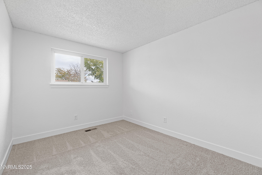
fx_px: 109
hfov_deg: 100.4
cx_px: 131
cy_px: 88
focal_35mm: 15
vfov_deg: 77.3
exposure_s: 1/2
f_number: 6.3
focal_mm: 10
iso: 100
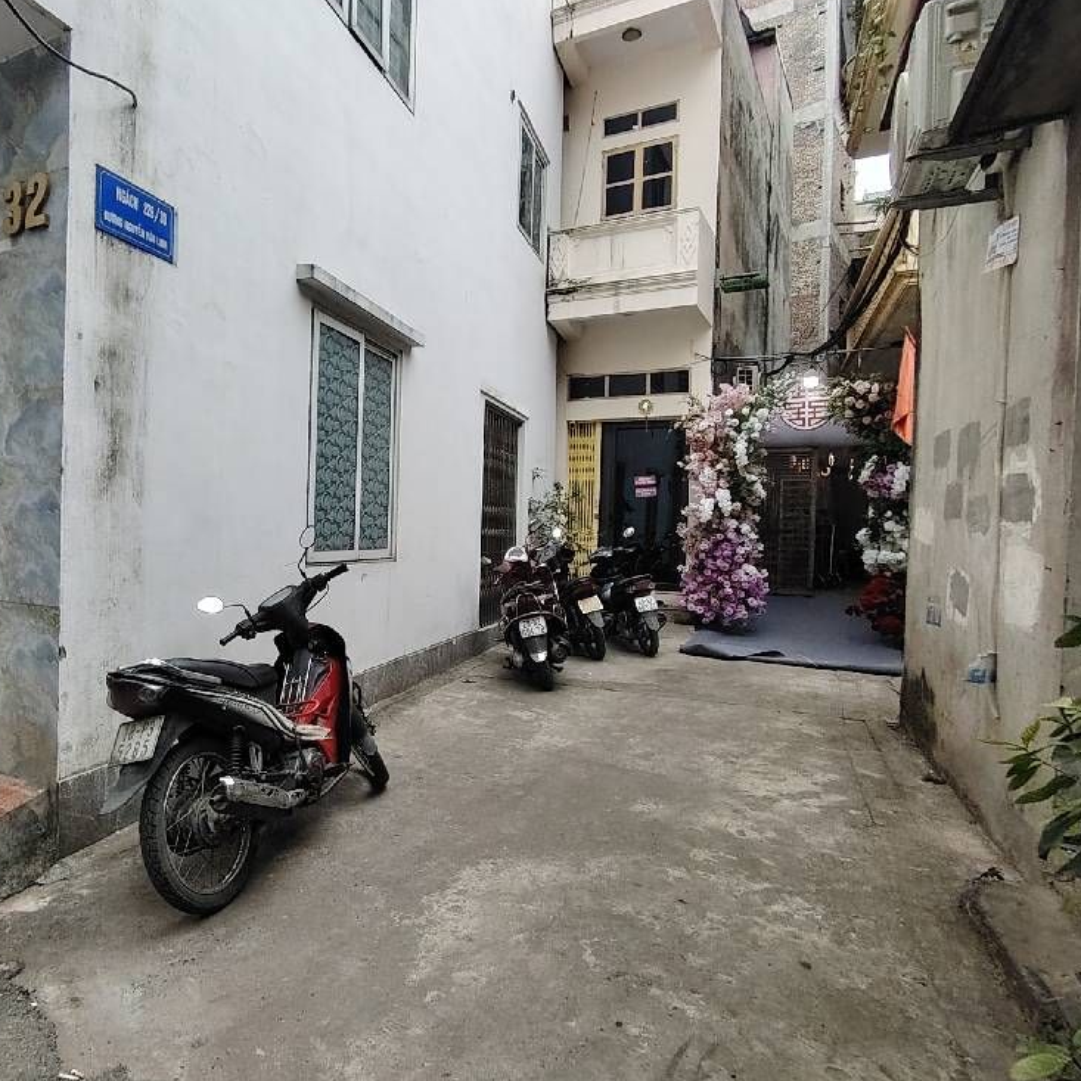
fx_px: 742
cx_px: 403
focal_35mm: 21
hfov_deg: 70.9
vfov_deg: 72.1
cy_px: 550
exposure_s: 1/455
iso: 100
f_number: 2.2
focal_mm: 1.42
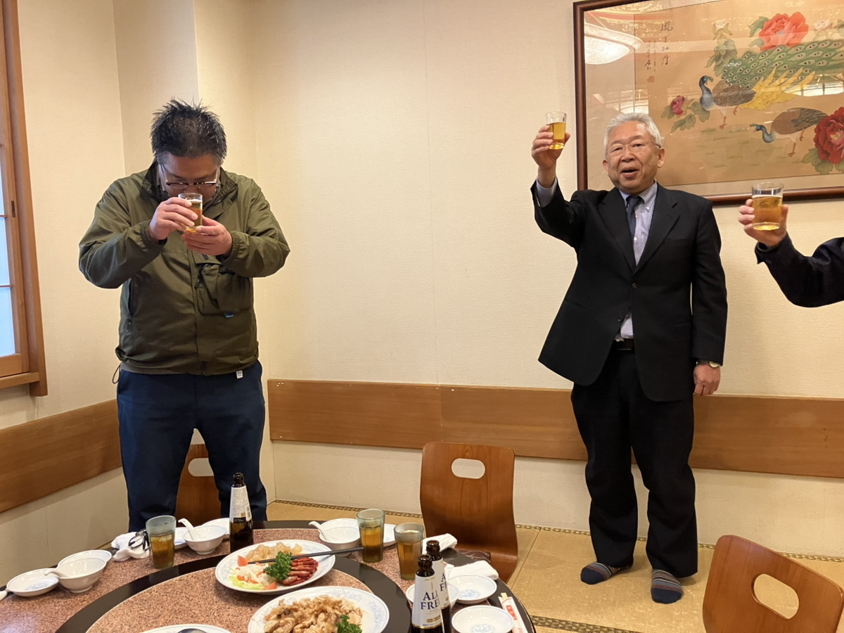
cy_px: 316
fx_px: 683
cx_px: 422
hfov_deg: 63.4
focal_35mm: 28
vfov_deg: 49.7
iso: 200
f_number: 1.8
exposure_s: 1/50
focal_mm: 3.99
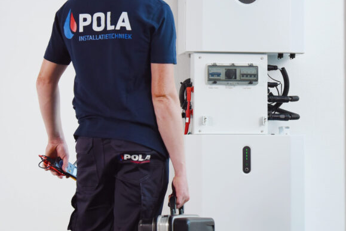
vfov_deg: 9.5
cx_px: 258
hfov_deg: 14.1
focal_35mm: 145
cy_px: 72
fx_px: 1395
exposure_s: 1/100
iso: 1250
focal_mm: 82
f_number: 5.6
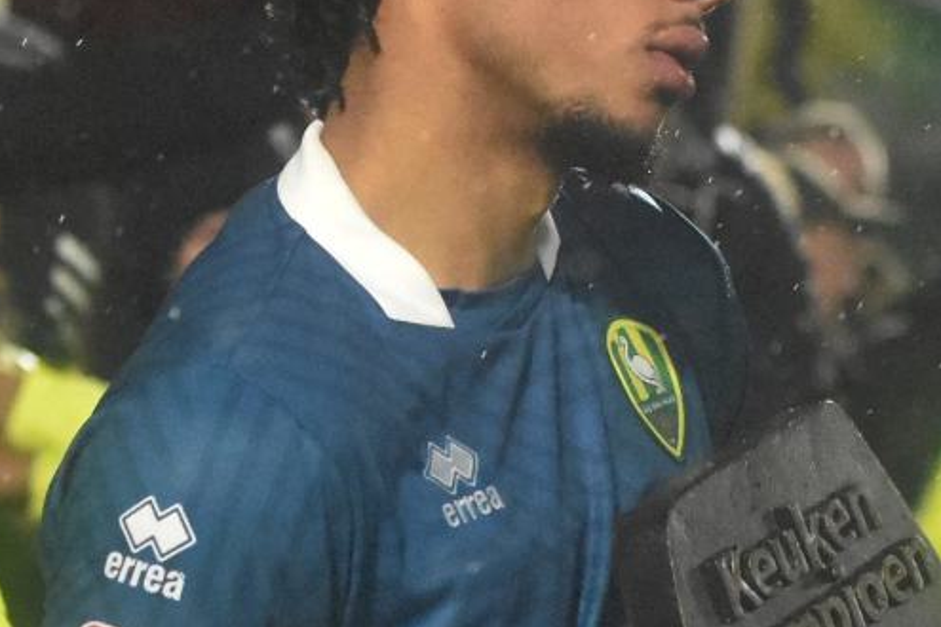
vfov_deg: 3.4
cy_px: 720
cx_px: 456
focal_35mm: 407
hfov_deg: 5.1
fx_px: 10638
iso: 3200
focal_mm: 70
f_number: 2.8
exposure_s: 1/800
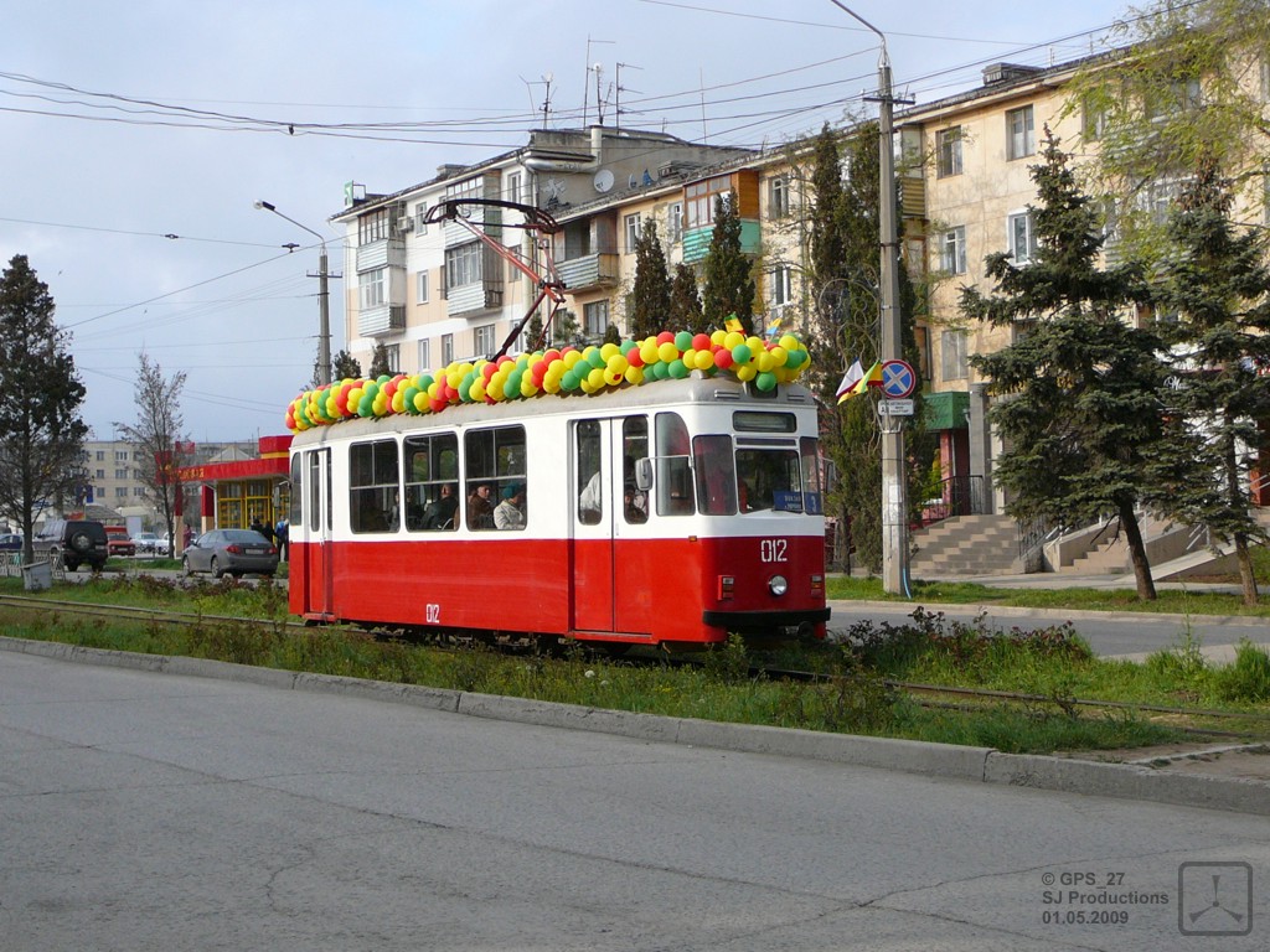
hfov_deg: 34.9
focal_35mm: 55
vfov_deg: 26.6
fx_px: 2018
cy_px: 476
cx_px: 635
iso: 100
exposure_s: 1/800
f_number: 3.5
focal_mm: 8.2
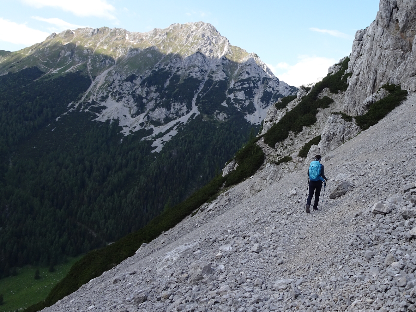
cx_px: 298
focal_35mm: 35
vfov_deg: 40.7
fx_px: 420
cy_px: 148
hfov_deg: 51.0
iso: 80
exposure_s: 1/400
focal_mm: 4.1
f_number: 3.5
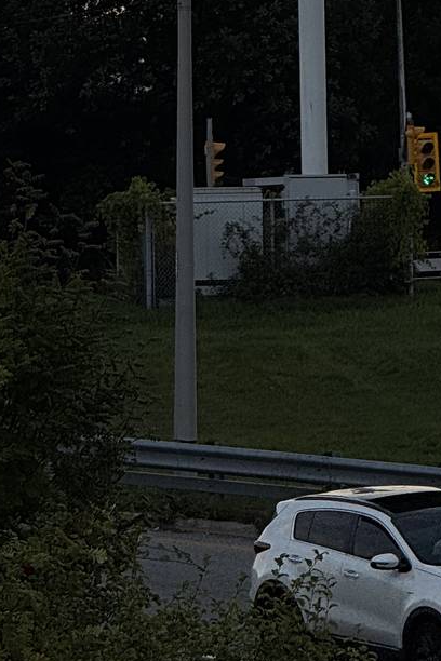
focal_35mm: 411
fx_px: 7552
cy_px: -336
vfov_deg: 5.0
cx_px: 336
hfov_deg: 3.3
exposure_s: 1/1650
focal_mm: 15.66
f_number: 2.8
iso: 50
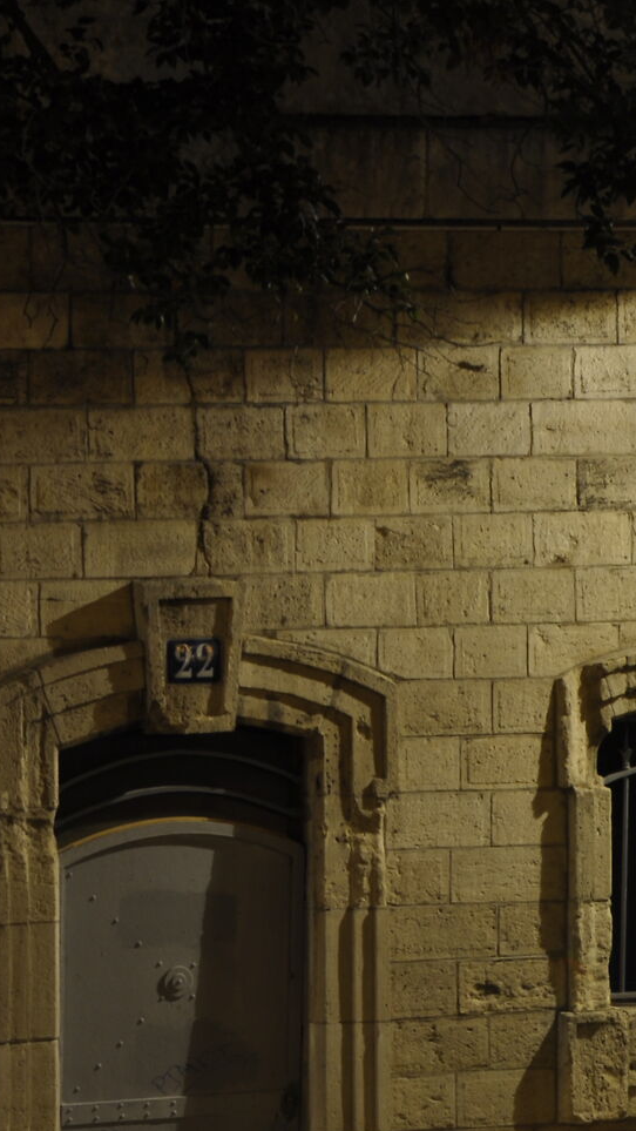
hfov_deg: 3.4
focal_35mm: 352
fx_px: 10549
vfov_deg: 6.1
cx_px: 871
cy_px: 597
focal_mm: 90
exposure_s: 4
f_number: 5.6
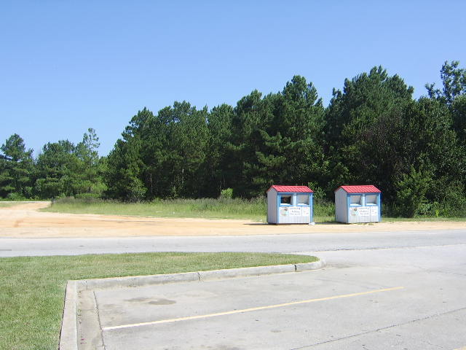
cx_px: 233
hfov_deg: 58.4
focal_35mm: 31
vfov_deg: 45.4
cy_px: 175
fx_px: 417
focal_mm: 8.13
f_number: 5.6
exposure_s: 1/272
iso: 71
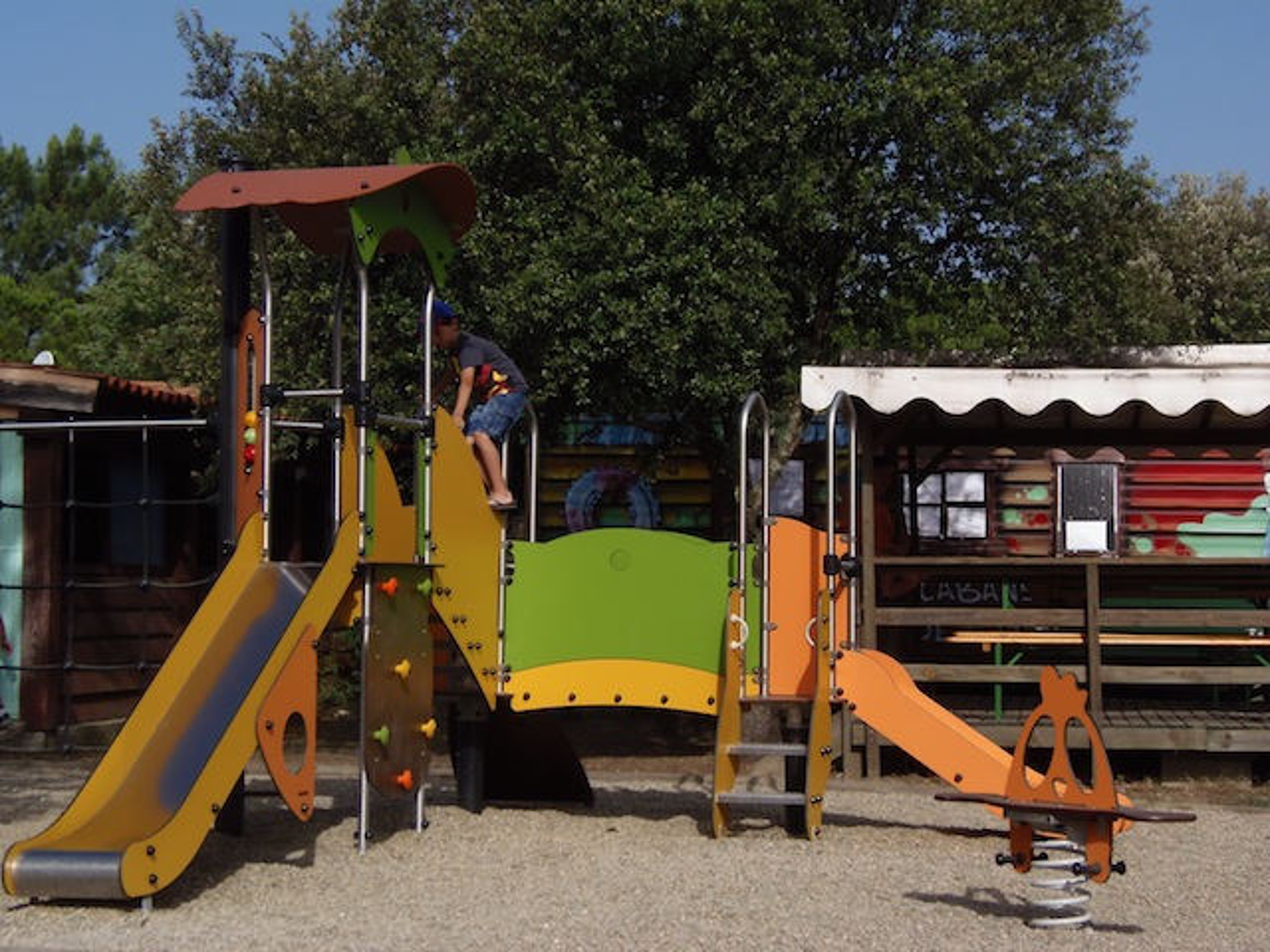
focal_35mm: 74
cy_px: 476
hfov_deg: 26.3
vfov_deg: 19.9
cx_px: 635
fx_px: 2715
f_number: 4.2
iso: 64
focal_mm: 13.7
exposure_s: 1/800
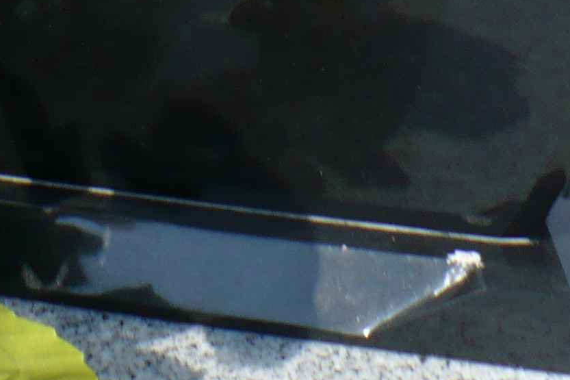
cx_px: 235
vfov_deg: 9.3
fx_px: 2248
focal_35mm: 142
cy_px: -271
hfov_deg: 14.4
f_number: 8
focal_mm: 6.1
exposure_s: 1/160
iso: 100
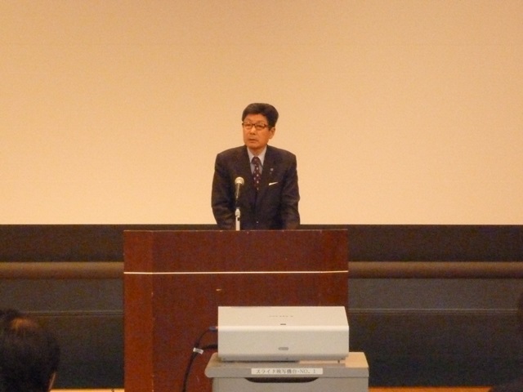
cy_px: 196
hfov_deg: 10.1
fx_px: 2946
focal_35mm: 195
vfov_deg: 7.6
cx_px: 262
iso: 1000
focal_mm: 22.5
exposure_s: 1/60
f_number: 5.9
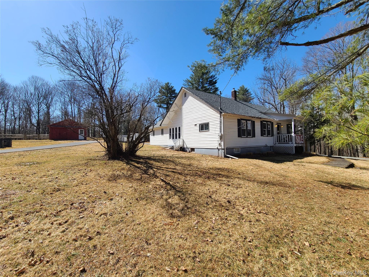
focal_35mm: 13
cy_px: 138
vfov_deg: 89.9
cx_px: 184
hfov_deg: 106.2
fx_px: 139
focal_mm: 2.2
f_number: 2.2
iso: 50
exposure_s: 1/1402
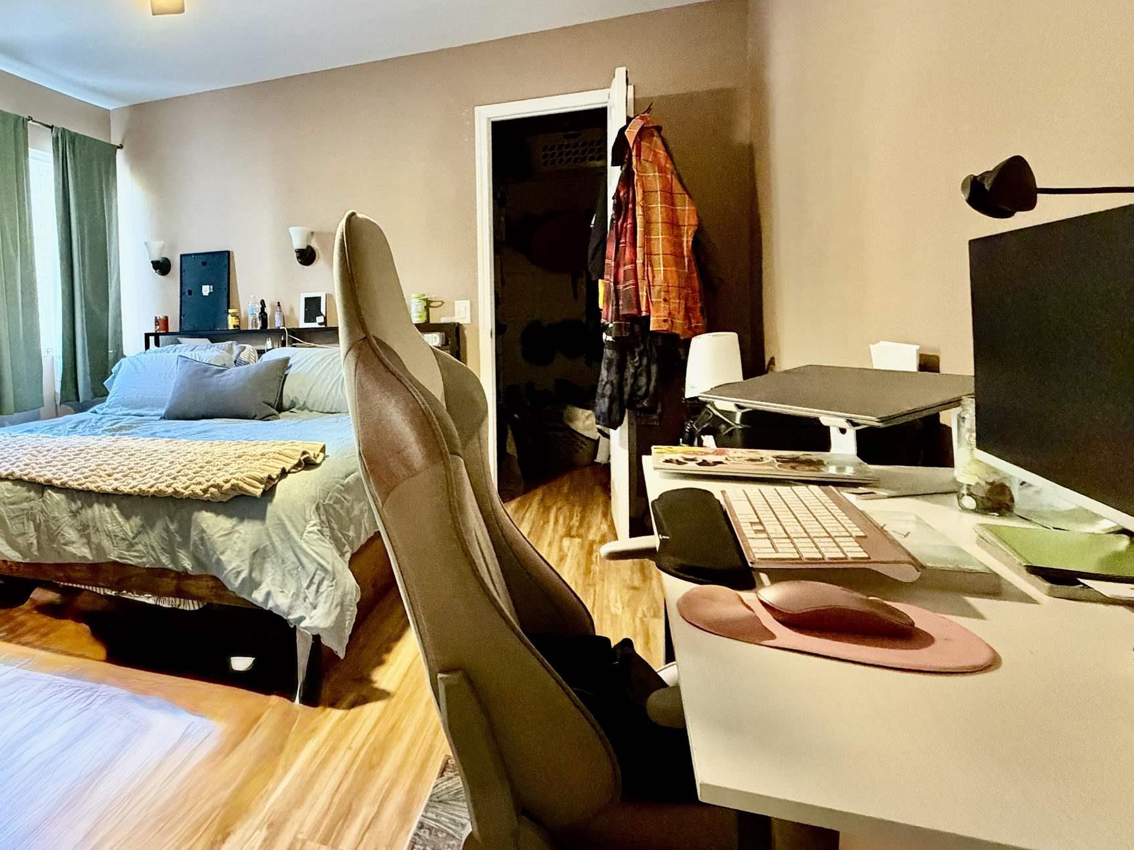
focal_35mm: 25
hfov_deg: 63.5
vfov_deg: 54.5
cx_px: 231
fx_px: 819
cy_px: 345
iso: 800
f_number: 2.2
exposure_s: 1/60
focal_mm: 2.22
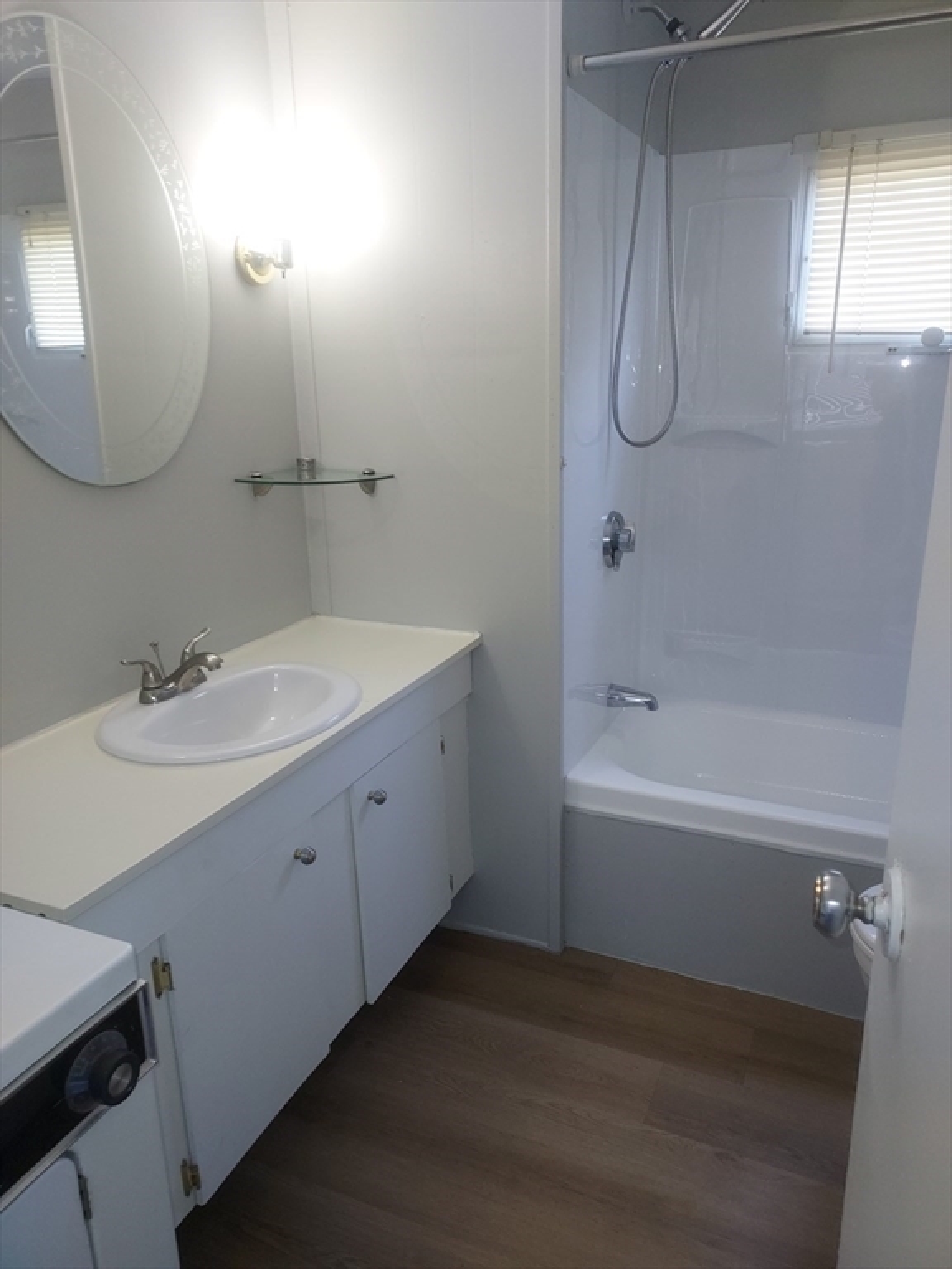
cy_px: 634
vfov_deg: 71.6
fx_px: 880
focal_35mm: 24
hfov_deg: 56.8
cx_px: 476
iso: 160
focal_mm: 4.6
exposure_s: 1/60
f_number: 1.8
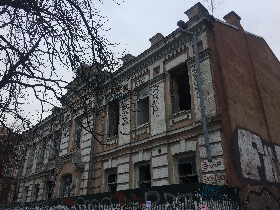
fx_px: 235
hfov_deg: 61.7
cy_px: 105
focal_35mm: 29
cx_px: 140
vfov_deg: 48.2
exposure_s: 1/282
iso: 32
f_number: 2.2
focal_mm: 4.15
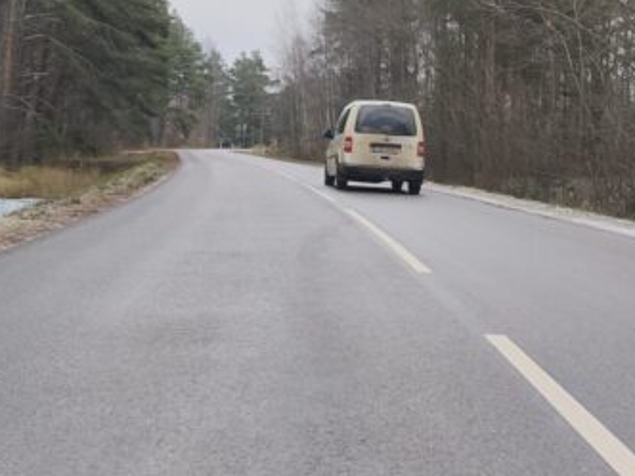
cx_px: 465
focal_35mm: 71
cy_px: 216
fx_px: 1302
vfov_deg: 20.7
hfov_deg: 27.1
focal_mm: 6.18
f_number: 1.65
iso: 50
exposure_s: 1/162
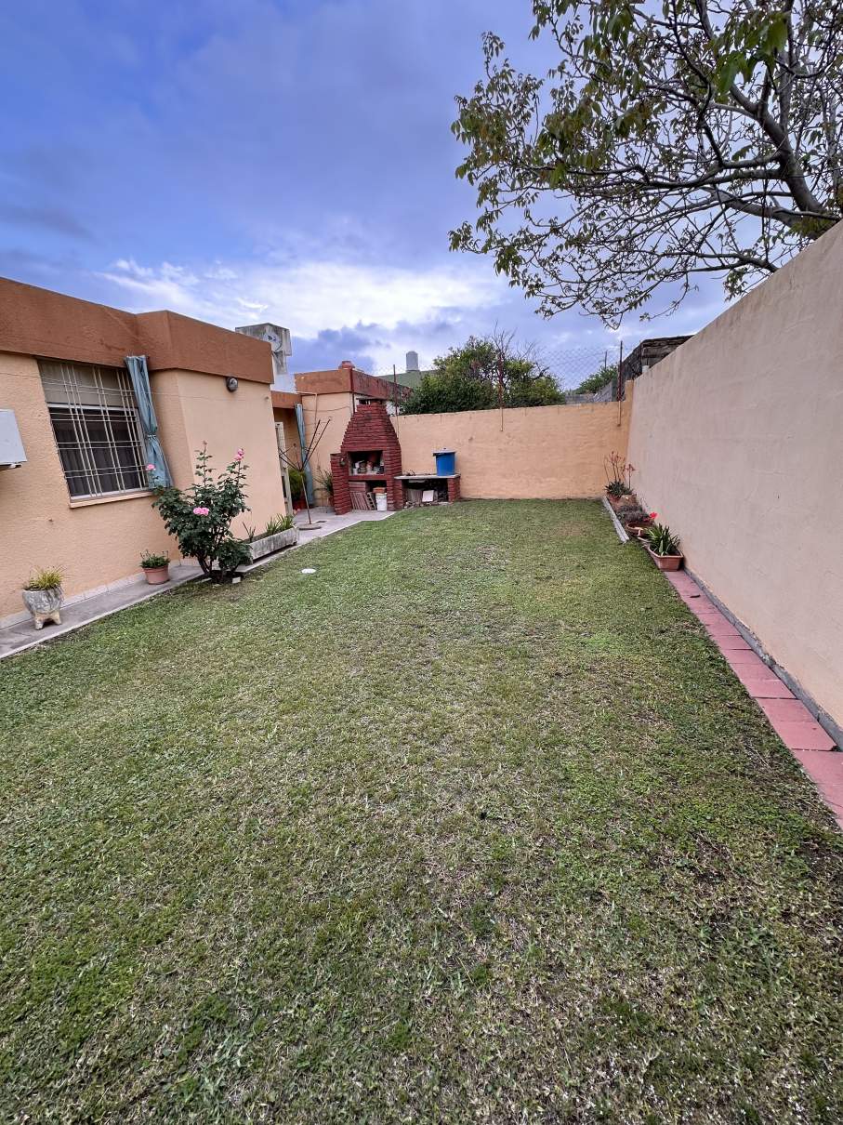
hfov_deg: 85.7
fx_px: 455
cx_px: 422
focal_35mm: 14
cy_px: 562
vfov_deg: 102.1
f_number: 2.2
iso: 40
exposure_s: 1/206
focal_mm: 2.22
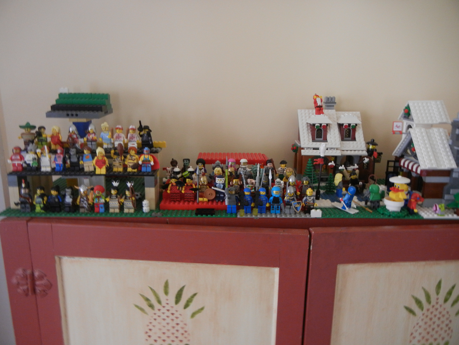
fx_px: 398
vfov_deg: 46.8
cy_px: 172
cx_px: 230
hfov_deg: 60.0
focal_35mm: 30
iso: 400
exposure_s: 1/10.2
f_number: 3.5
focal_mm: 5.4
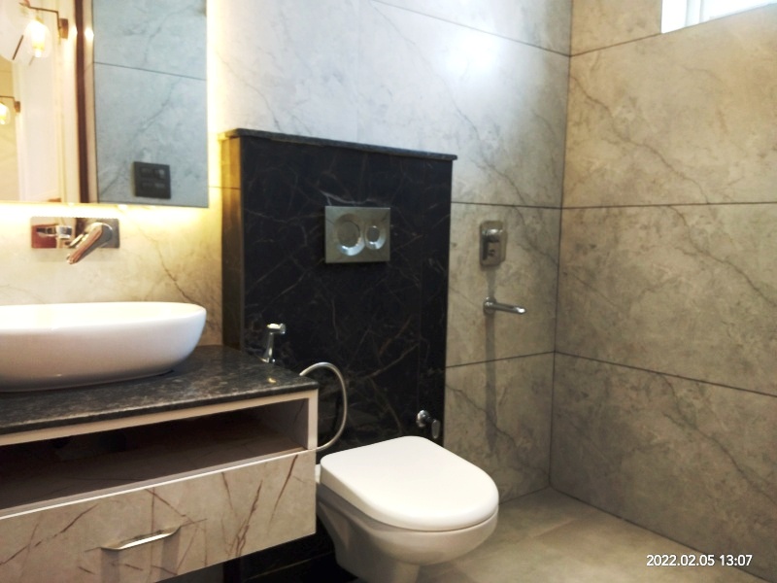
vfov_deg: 48.2
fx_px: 651
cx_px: 388
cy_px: 292
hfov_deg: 61.7
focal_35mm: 29
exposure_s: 1/33.3
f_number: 2
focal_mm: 3.55
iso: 587
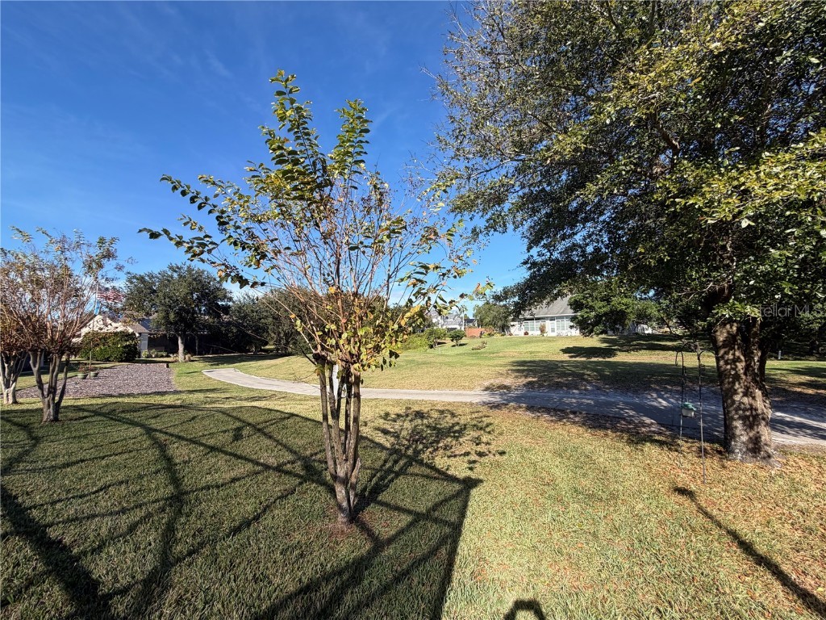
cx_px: 413
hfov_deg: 102.1
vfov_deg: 85.7
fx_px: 334
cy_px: 310
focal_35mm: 14
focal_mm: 2.22
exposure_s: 1/770
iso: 32
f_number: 2.2
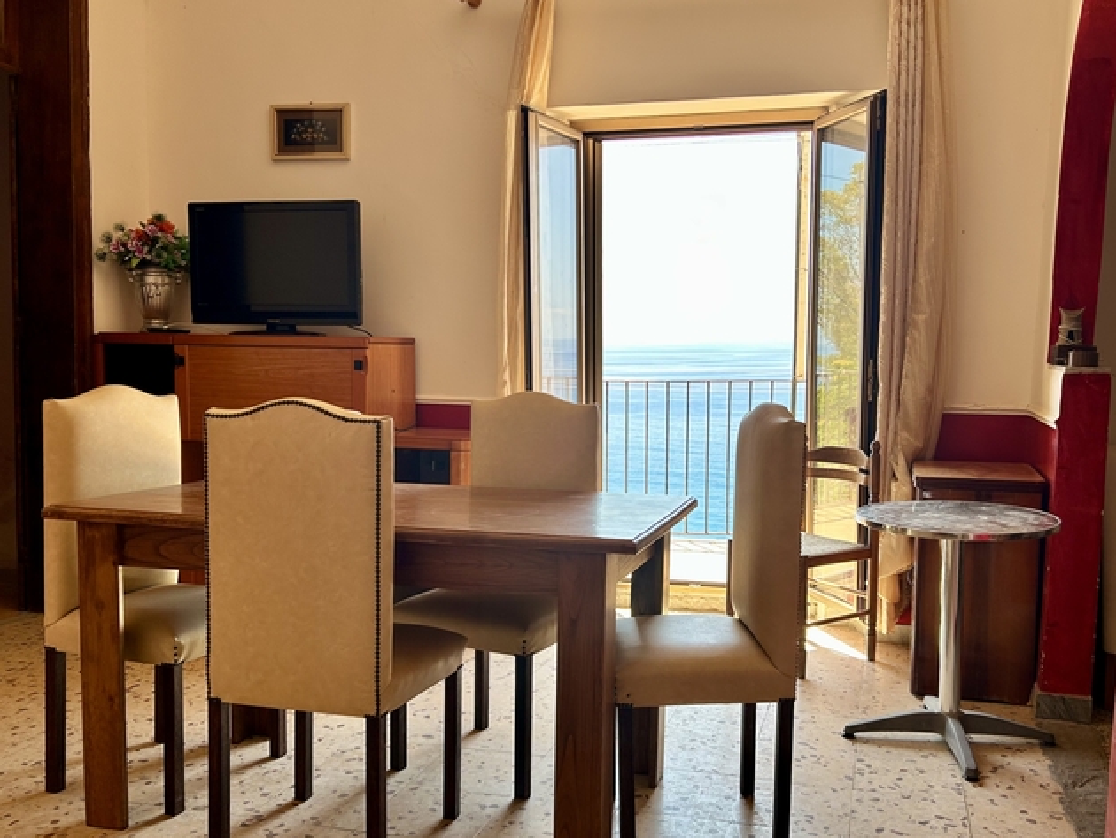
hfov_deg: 55.1
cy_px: 450
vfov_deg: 42.9
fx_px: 1064
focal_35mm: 33
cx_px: 641
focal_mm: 5.7
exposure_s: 1/414
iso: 50
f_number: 1.5
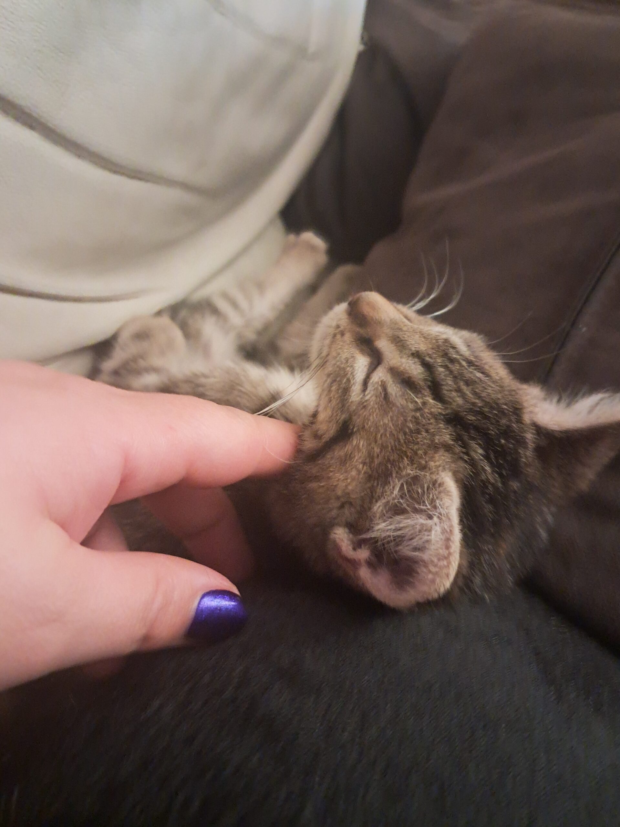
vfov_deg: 65.3
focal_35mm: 27
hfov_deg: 51.4
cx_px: 310
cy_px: 414
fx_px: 645
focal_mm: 4
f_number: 1.8
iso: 1250
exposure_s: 1/10
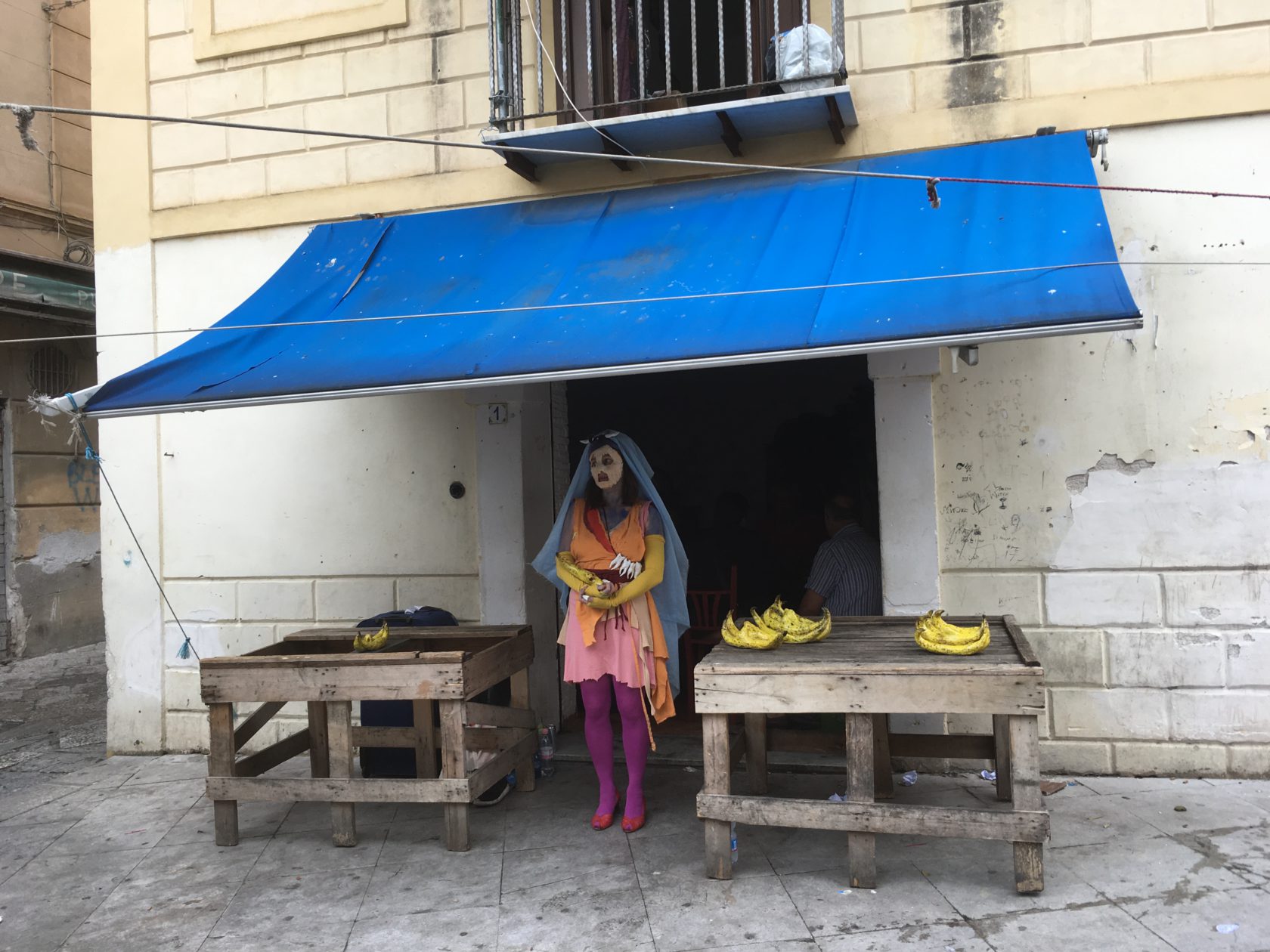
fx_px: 1064
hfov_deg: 61.7
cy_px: 476
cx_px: 635
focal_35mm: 29
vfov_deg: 48.2
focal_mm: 4.15
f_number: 2.2
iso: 32
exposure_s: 1/100
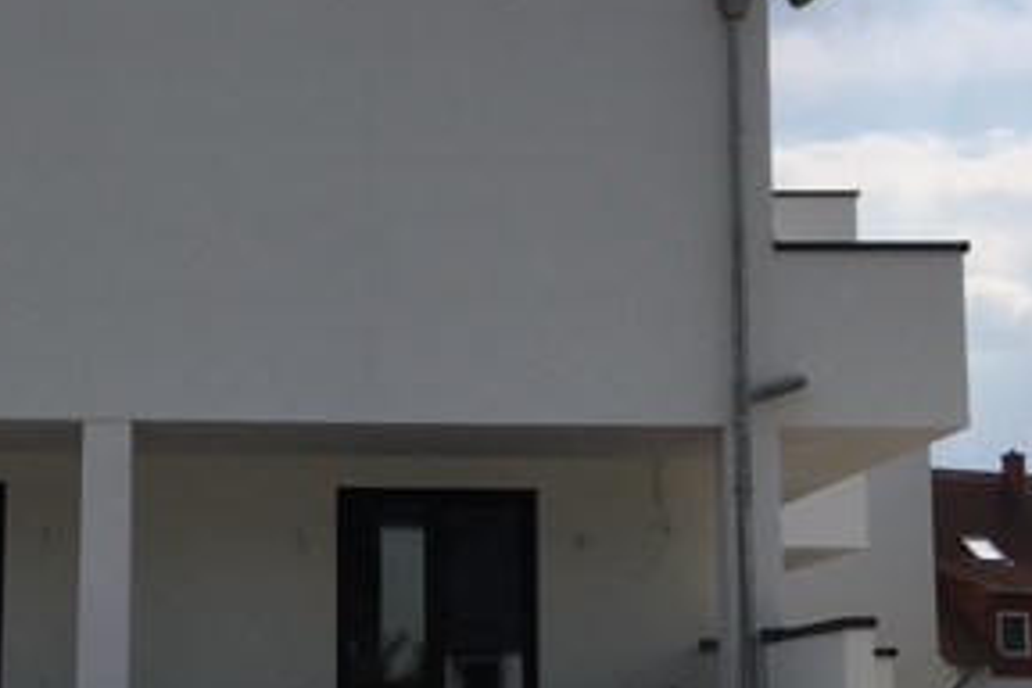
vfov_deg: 20.3
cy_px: 441
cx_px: 68
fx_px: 1921
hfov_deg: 28.7
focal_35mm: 67
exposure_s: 1/3497
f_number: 2.2
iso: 25
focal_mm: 4.15
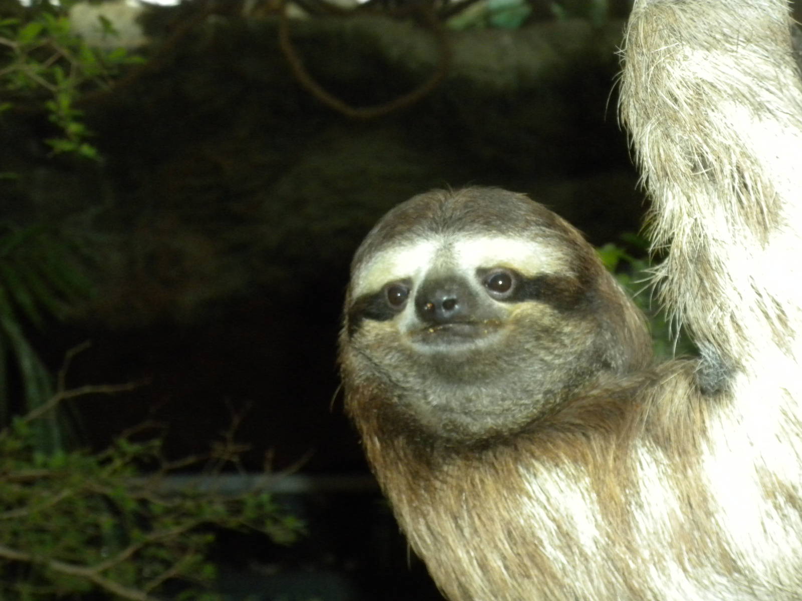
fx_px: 2757
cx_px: 401
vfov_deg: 12.5
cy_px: 300
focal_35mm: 119
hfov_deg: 16.6
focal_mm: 21
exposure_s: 1/30
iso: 400
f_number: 5.1
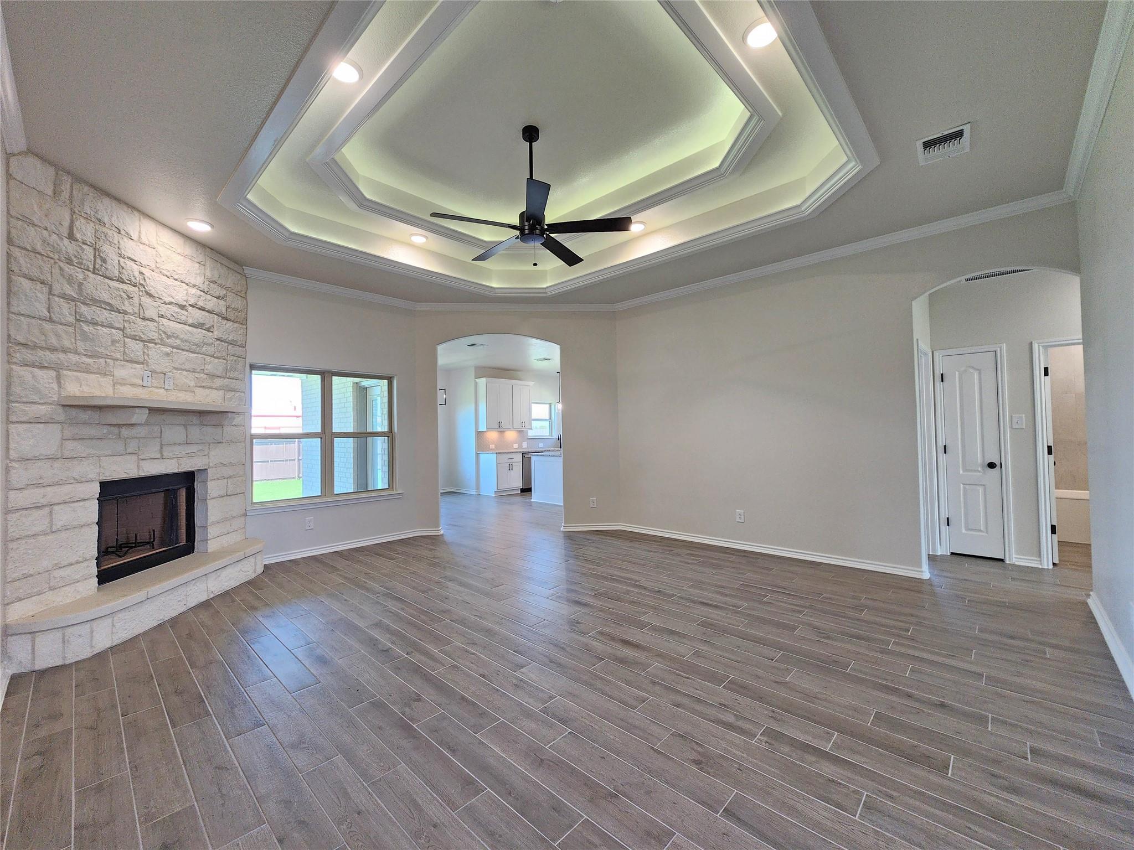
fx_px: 426
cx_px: 567
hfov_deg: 106.2
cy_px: 425
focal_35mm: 13
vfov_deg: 89.9
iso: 100
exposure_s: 1/60
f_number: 2.2
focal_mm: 2.2
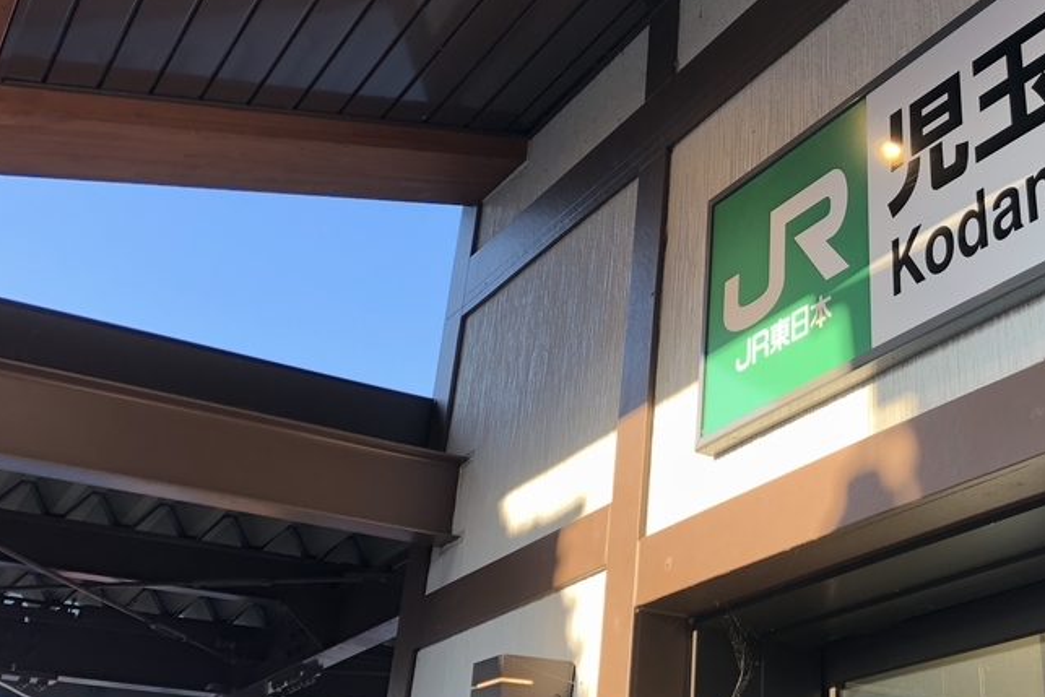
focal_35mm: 48
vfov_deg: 27.7
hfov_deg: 40.1
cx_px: 769
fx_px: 1394
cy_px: 174
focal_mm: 3.99
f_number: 1.8
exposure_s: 1/118
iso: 20
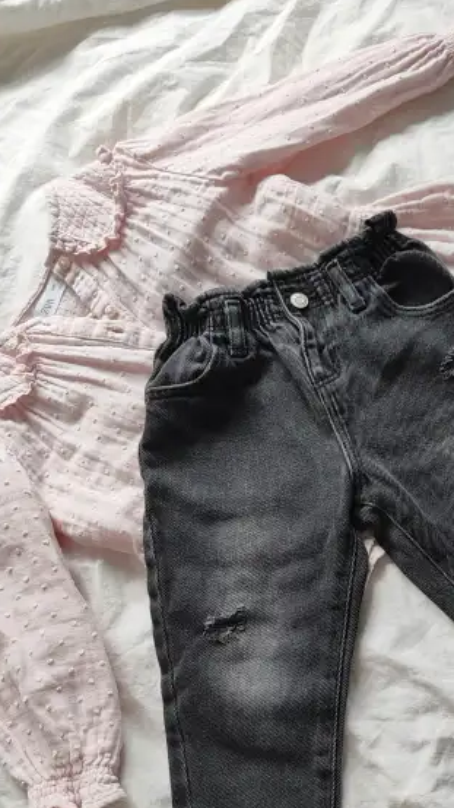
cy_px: 494
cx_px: 404
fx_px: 728
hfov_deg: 33.0
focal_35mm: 34
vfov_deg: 57.5
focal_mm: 5.59
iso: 382
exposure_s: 1/78
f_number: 1.88
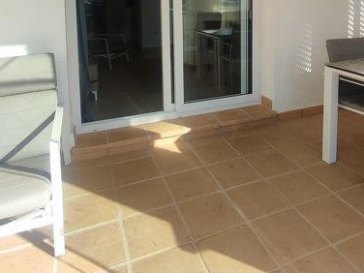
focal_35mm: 30
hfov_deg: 59.6
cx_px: 212
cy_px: 29
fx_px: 315
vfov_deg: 42.9
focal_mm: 1.65
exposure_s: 1/560
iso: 50
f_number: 2.2
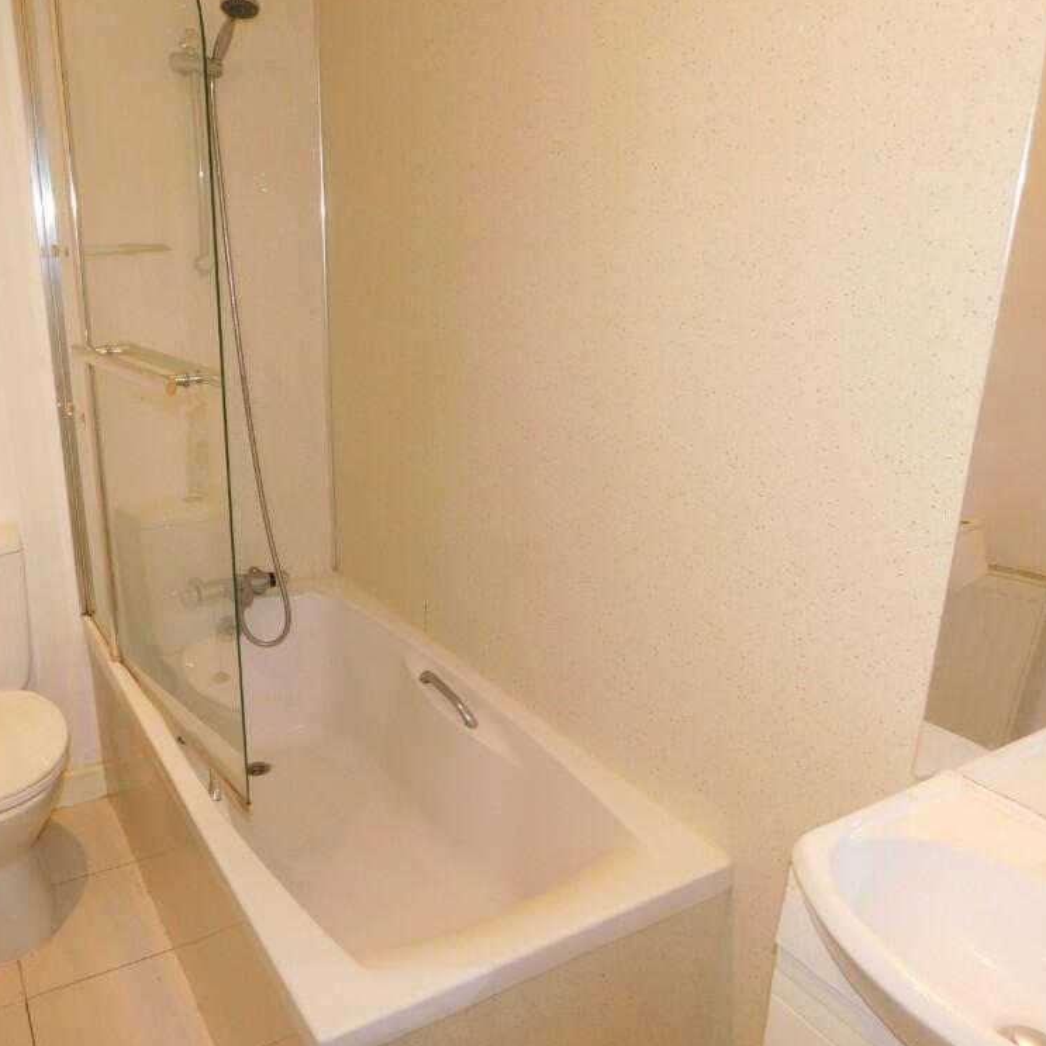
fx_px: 957
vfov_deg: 57.3
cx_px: 411
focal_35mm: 28
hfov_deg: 56.8
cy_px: 532
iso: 200
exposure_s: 1/30
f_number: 3
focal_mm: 4
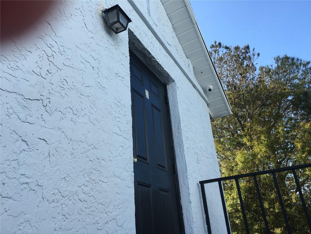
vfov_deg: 48.2
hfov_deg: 61.7
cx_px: 156
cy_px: 117
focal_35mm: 29
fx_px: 261
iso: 25
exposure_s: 1/601
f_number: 2.2
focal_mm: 4.15
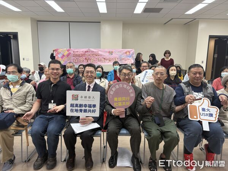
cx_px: 114
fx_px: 171
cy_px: 86
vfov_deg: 53.1
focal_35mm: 26
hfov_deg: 67.3
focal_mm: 5.96
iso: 80
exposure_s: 1/121
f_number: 1.6
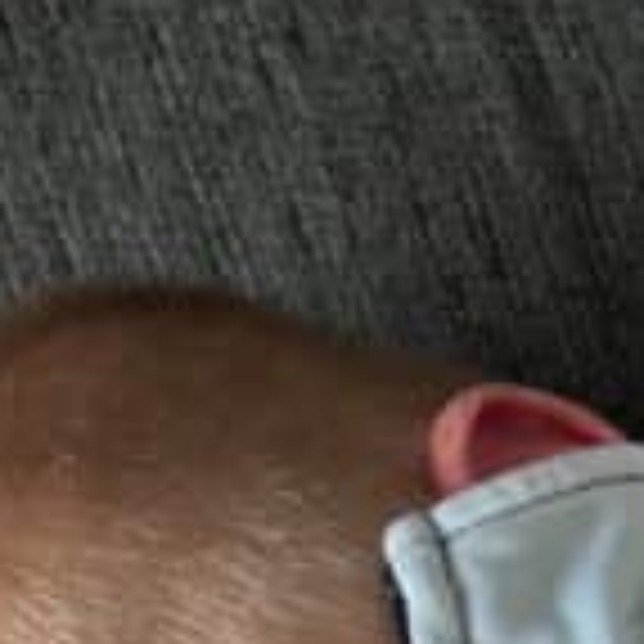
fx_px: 3473
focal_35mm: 165
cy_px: 1968
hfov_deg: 10.6
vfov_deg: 8.7
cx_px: 482
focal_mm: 5.96
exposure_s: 1/121
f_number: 1.6
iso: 100
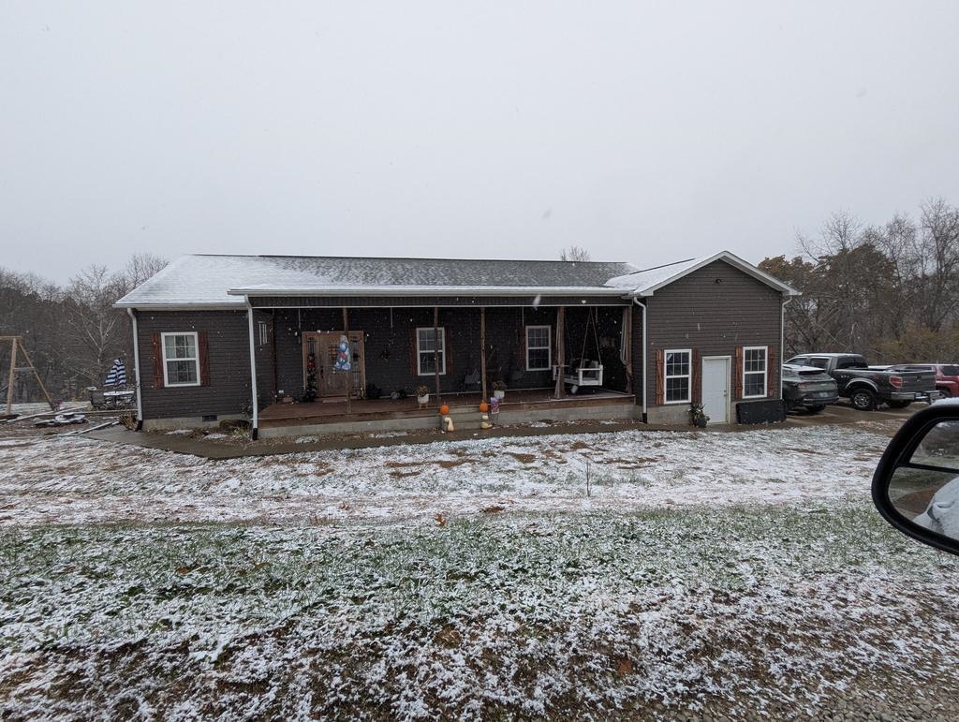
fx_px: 444
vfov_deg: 78.2
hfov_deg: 94.4
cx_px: 480
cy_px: 361
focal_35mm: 16
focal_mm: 2.35
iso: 64
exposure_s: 1/507
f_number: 2.2
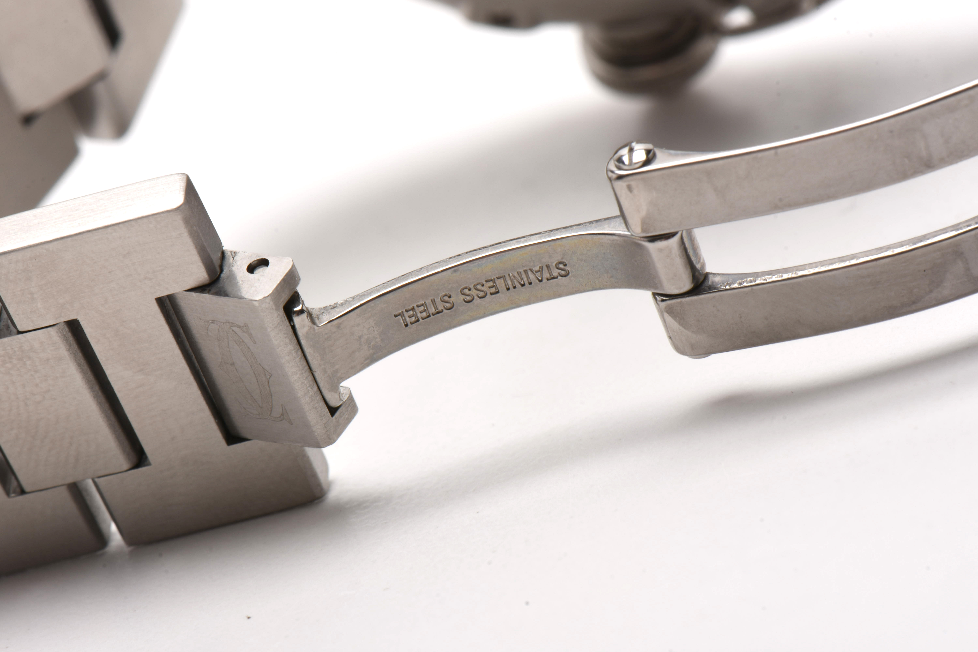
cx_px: 489
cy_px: 326
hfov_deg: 16.1
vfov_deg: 10.8
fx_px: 3463
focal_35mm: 128
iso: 100
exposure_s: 1/100
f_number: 25
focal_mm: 85
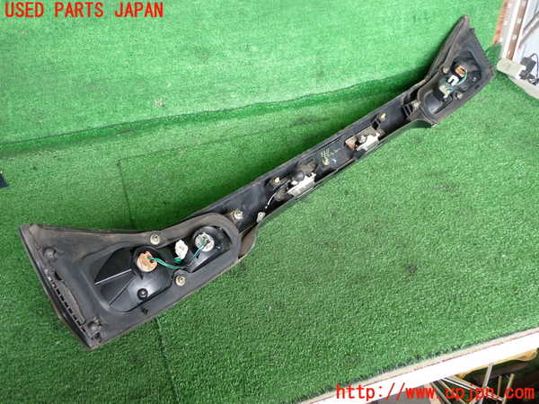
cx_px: 270
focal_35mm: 30
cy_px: 202
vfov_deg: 46.8
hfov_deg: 60.0
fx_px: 467
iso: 200
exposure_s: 1/50
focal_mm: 5.4
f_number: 2.3
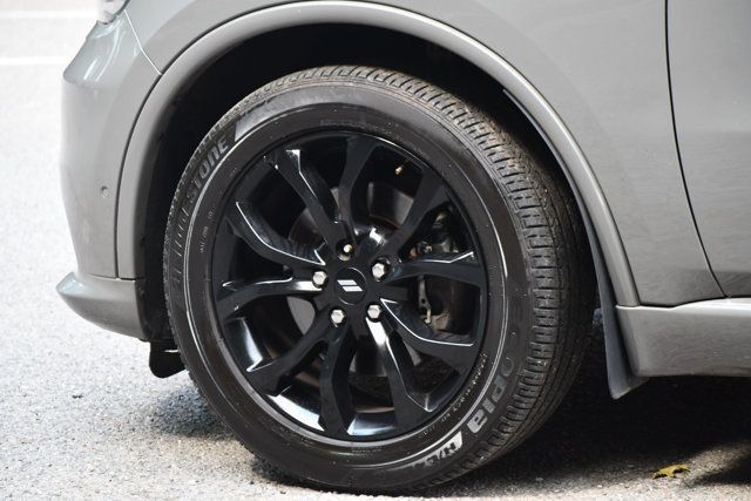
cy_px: 250
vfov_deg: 8.7
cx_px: 376
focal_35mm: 157
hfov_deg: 13.1
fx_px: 3276
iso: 720
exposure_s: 1/250
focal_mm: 105
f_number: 4.8
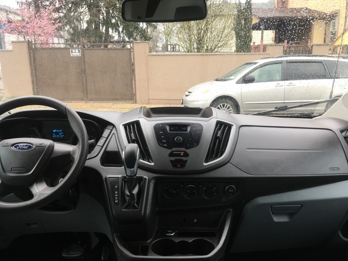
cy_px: 130
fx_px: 292
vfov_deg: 48.2
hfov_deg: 61.7
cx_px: 174
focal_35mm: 29
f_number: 2.2
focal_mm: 4.15
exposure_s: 1/60
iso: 32
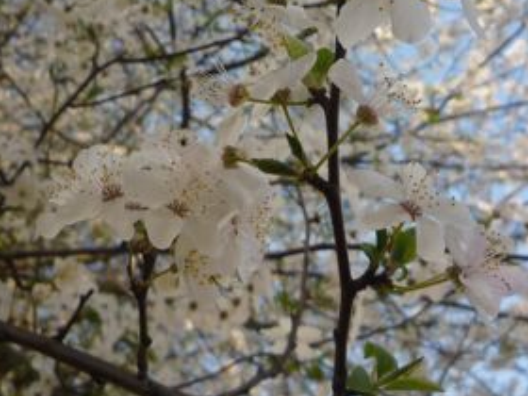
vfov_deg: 34.7
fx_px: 625
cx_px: 270
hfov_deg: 45.8
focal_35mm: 41
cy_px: 124
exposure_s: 1/500
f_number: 2.8
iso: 100
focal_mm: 4.4
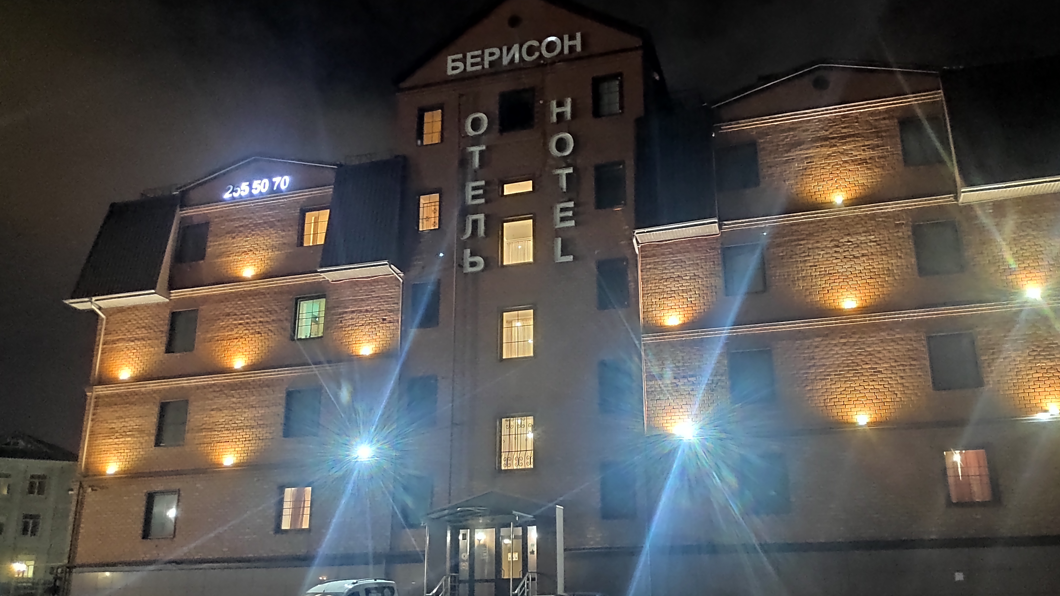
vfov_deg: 45.9
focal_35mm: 25
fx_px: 703
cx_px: 573
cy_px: 340
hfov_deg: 73.9
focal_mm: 3.94
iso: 5280
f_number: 1.9
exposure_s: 1/17
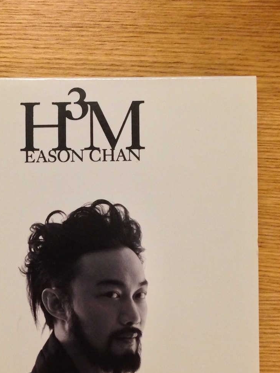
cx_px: 86
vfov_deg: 35.3
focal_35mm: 54
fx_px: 583
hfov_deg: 26.8
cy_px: 240
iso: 250
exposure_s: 1/20
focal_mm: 4.13
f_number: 2.4
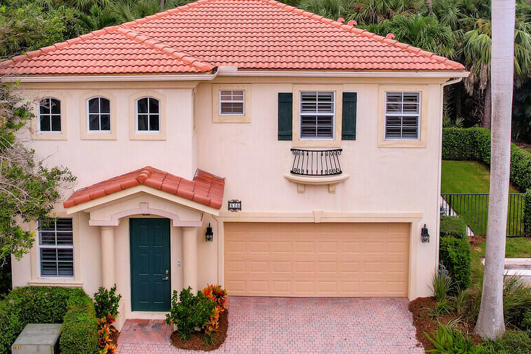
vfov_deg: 28.5
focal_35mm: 46
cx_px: 247
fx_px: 678
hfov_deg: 42.7
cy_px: 65
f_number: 2.8
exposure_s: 1/400
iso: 100
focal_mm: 8.38
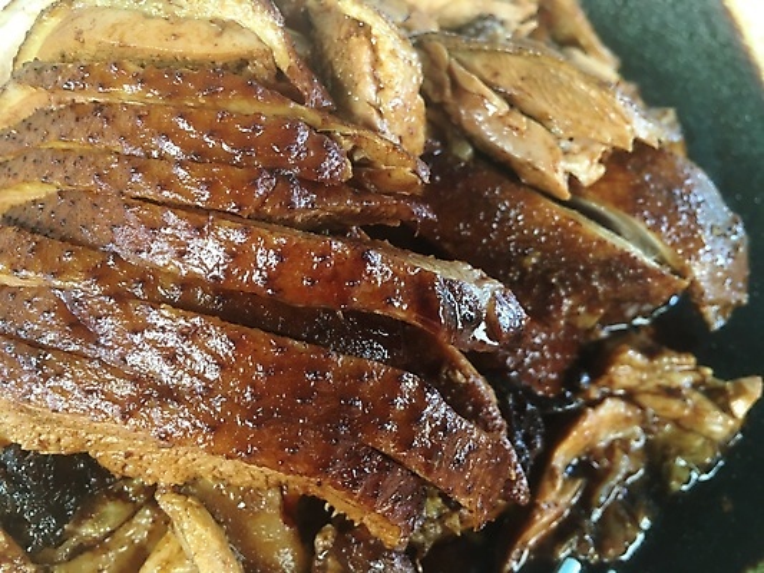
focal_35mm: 29
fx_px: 640
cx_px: 382
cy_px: 286
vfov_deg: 48.2
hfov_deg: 61.6
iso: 100
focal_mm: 4.15
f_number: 2.2
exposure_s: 1/33
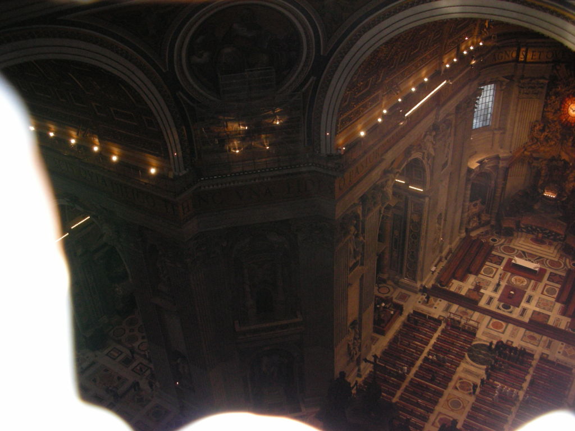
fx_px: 581
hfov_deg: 52.6
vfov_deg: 40.7
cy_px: 216
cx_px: 288
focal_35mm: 35
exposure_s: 1/60.1
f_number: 3
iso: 200
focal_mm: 5.8
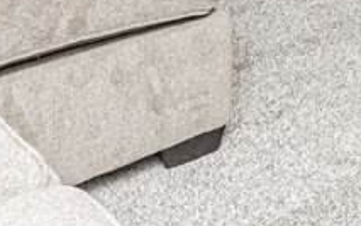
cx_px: 307
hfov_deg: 22.2
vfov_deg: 10.7
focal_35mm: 92
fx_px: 905
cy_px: -415
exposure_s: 1/60
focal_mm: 10
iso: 1600
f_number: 10
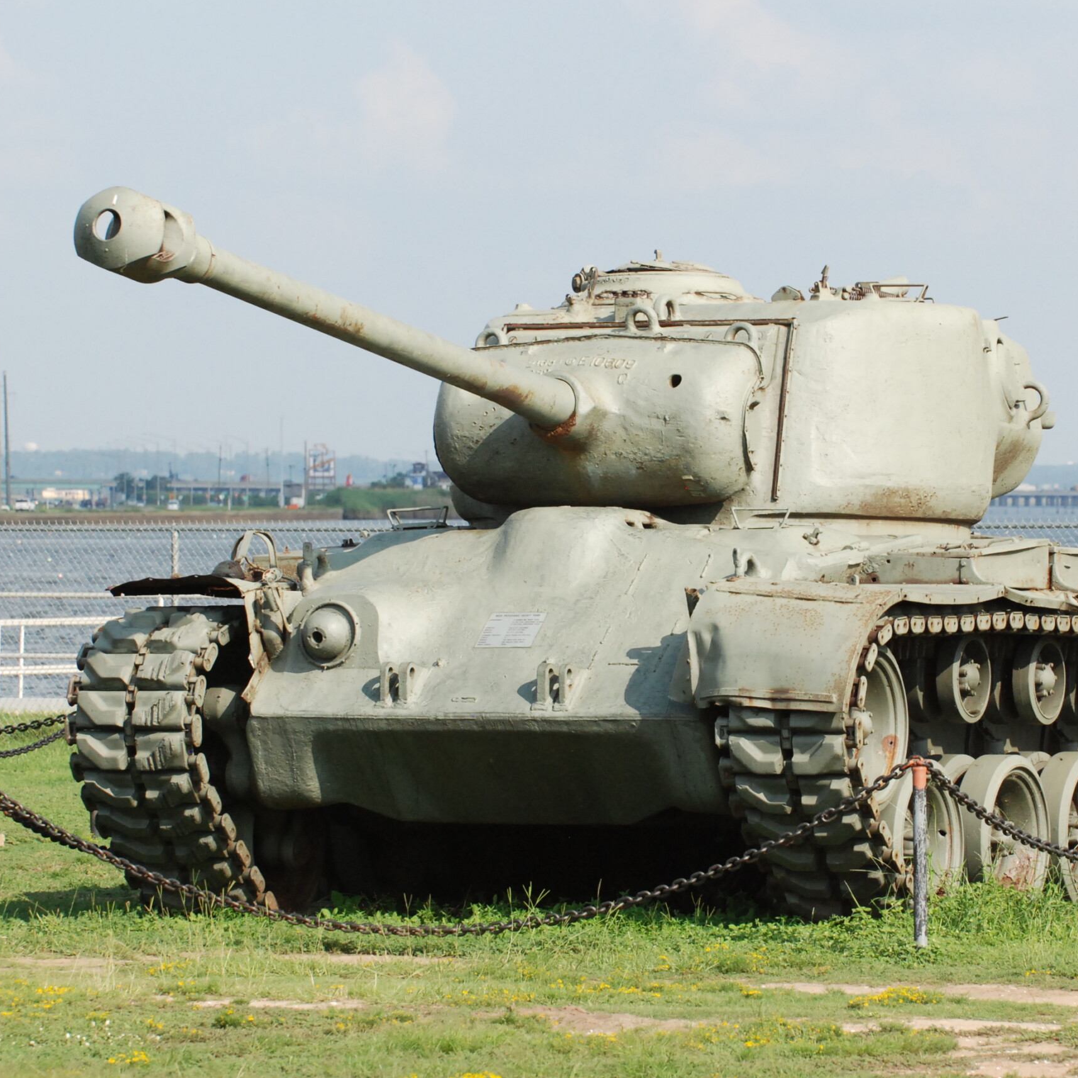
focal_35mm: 210
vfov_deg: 8.3
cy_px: 539
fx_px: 7399
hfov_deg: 8.3
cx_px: 719
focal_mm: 110
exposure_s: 1/1000
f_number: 8
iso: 800
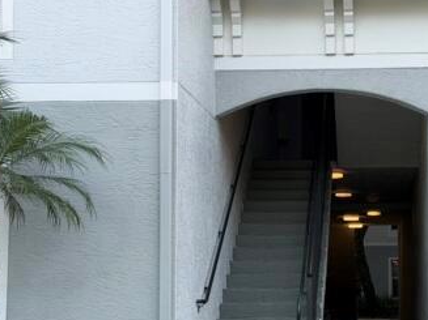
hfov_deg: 20.7
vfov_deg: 15.7
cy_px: 162
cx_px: 338
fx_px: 1162
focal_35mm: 94
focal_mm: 6.76
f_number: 1.78
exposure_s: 1/601
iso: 64
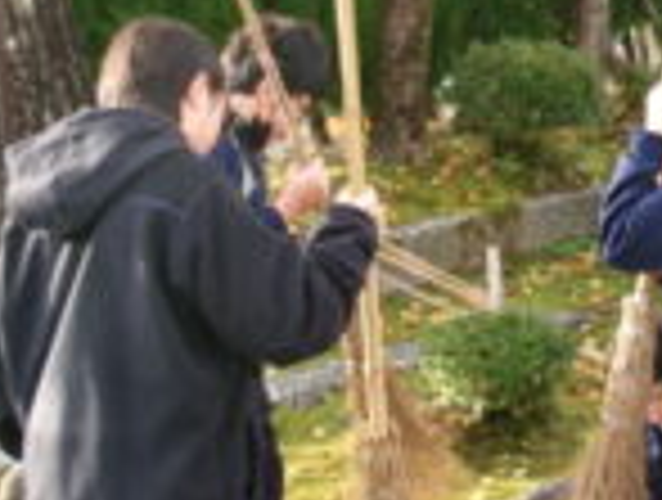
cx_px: 761
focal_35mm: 108
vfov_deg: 13.7
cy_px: 347
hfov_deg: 17.4
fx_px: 2070
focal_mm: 7.8
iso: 100
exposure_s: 1/52
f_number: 4.7
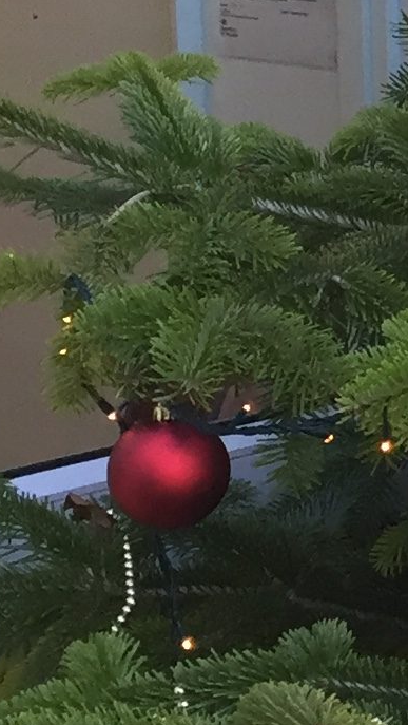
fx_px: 2882
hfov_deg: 7.3
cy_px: 198
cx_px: 1178
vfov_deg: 14.3
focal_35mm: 150
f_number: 2.2
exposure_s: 1/33
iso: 40
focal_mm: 4.15
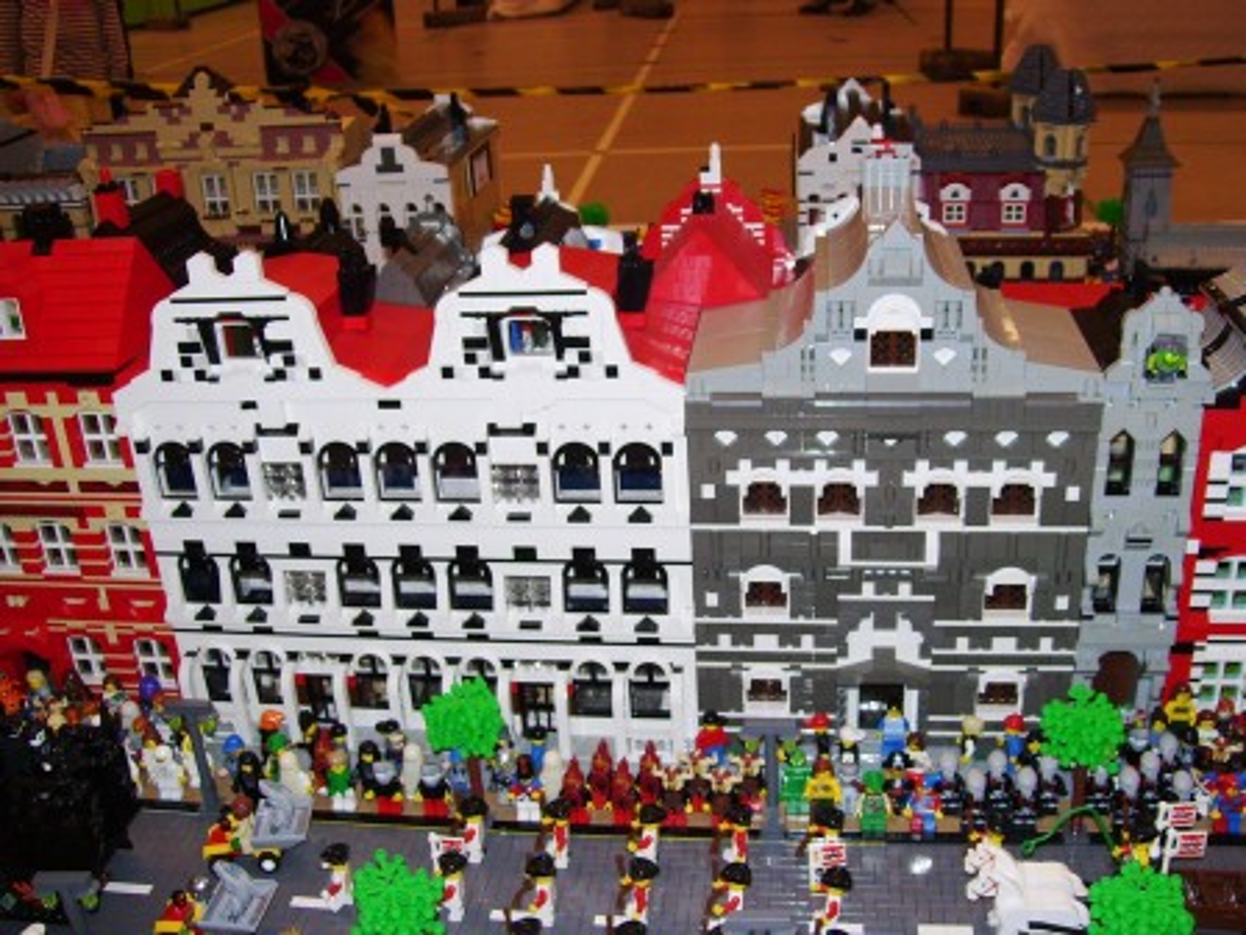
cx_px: 623
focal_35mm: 36
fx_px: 1296
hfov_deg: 51.4
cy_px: 468
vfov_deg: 39.7
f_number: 2.7
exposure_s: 1/60
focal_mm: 6
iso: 80
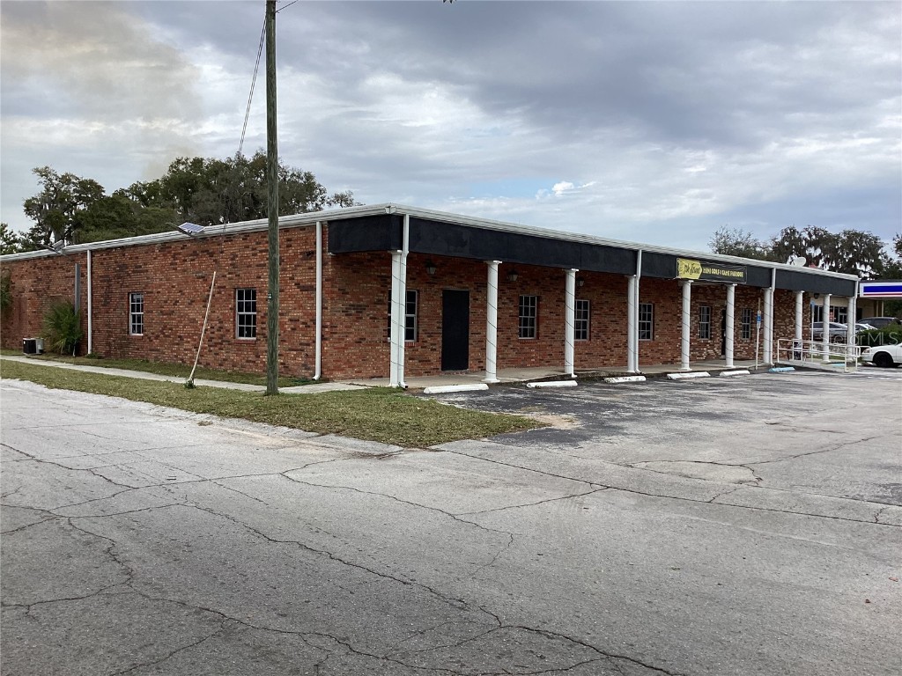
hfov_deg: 58.4
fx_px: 808
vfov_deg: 45.4
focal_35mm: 31
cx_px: 451
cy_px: 338
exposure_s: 1/708
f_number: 2.4
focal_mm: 3.3
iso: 25
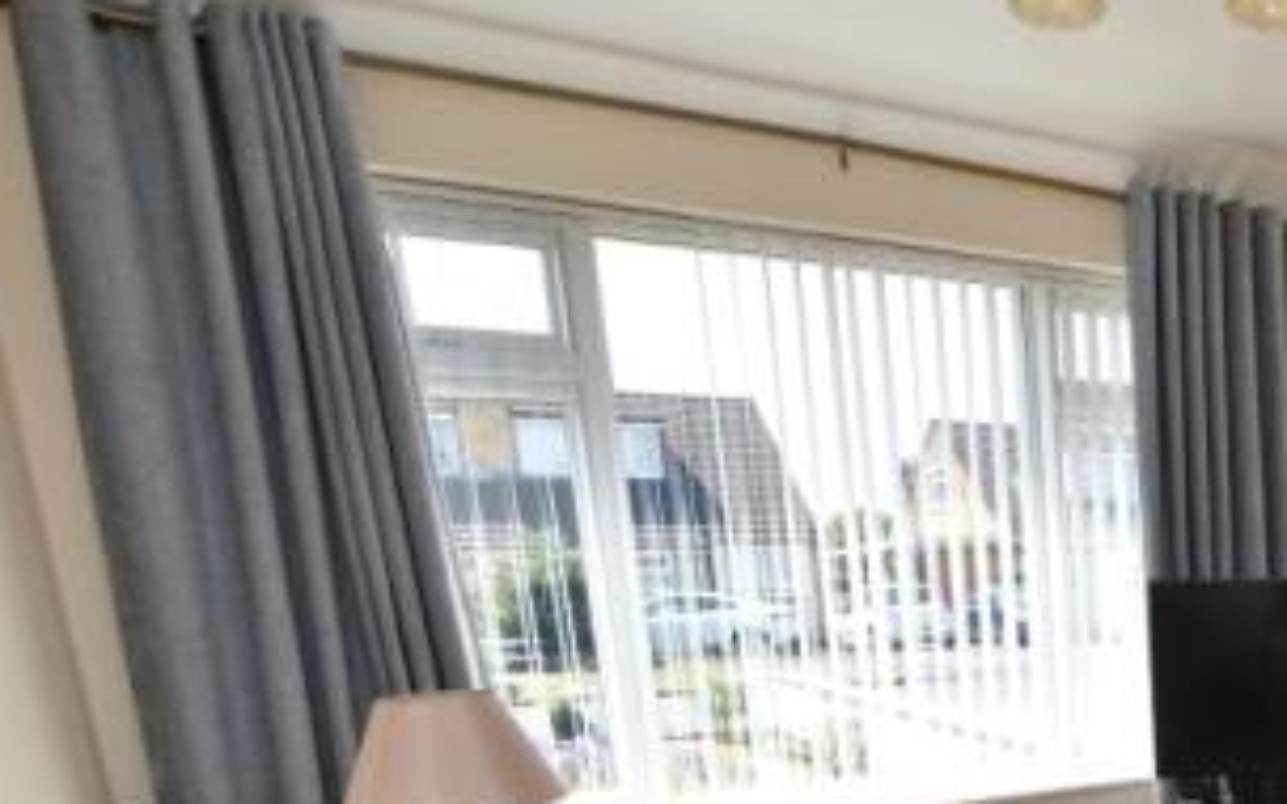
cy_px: 870
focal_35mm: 33
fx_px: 1157
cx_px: 1323
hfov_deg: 47.0
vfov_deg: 33.7
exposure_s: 1/100
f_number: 5
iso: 100
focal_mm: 10
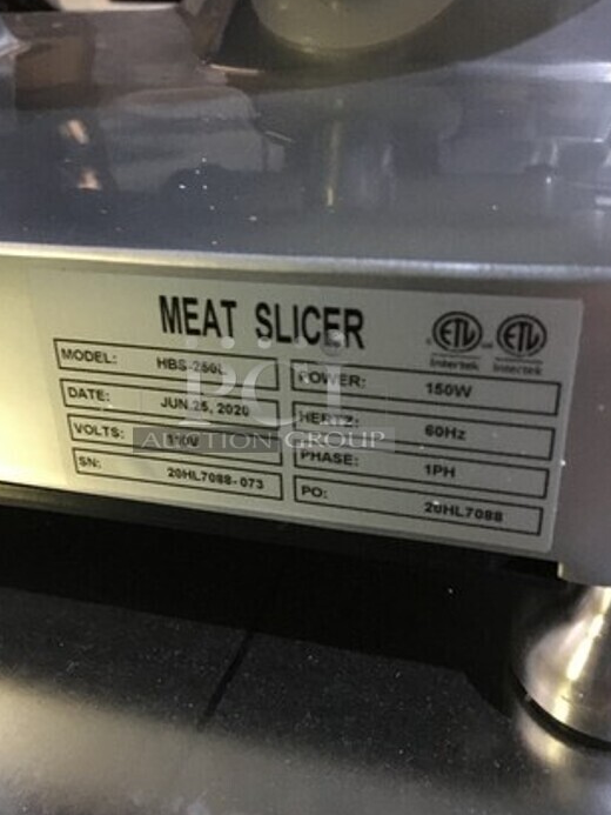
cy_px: 391
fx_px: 800
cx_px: 264
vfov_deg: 53.9
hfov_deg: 41.7
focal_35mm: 34
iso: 320
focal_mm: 4.15
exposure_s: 1/15
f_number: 2.2
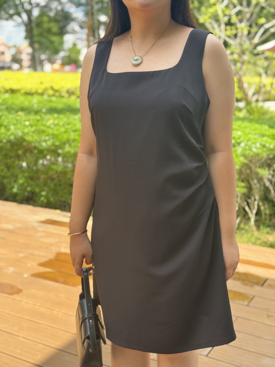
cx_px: 138
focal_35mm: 48
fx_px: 508
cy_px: 184
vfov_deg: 39.7
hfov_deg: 30.3
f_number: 1.78
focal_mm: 6.76
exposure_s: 1/436
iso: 64
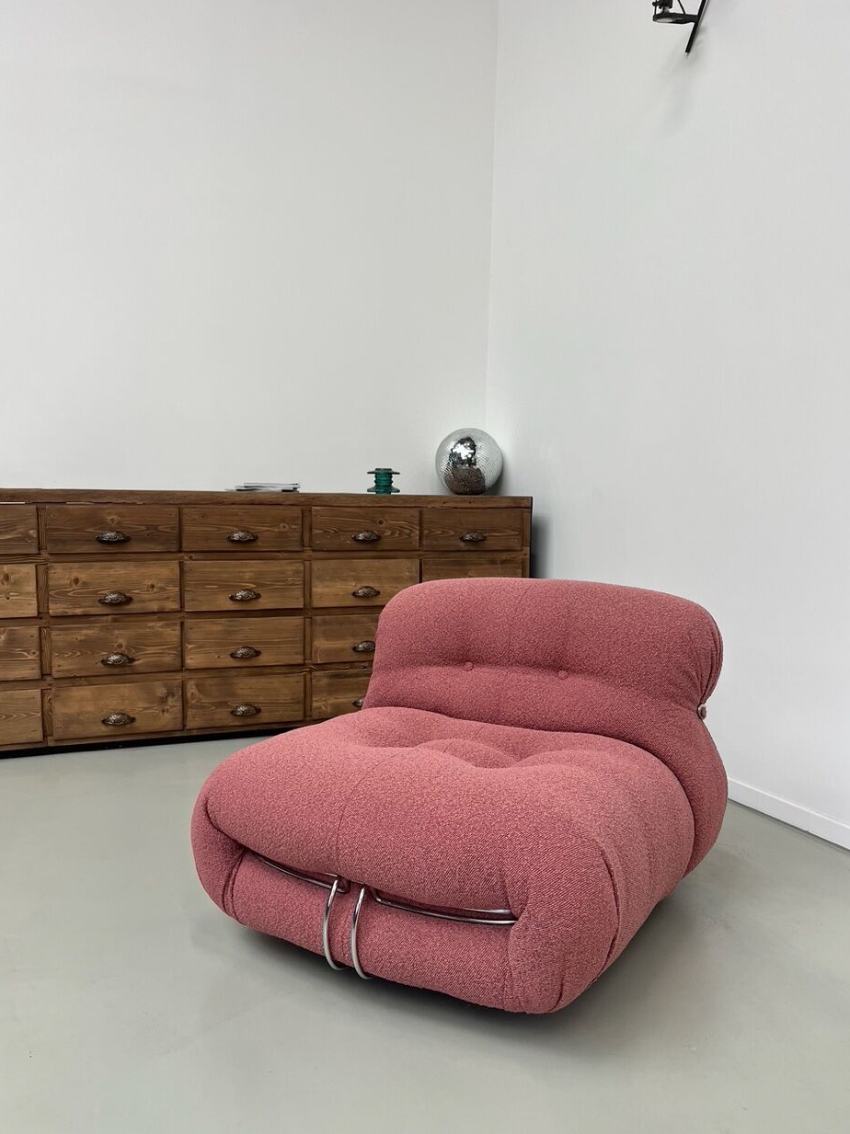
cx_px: 431
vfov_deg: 65.3
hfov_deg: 51.3
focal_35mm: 27
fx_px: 884
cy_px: 577
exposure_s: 1/121
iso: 64
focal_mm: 5.7
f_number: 1.5
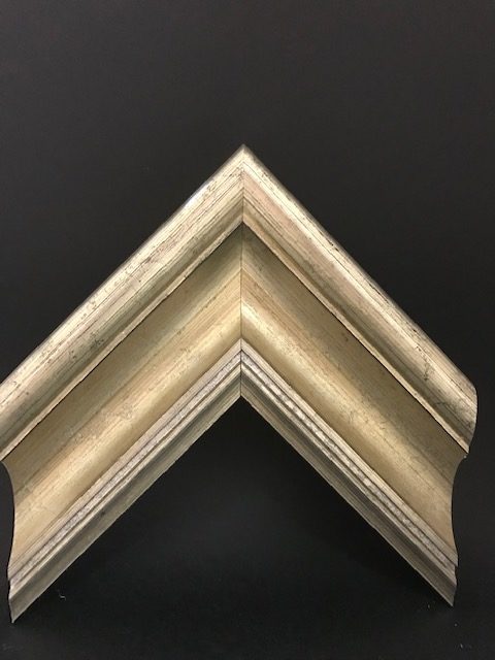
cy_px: 330
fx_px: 534
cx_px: 248
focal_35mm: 28
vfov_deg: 63.4
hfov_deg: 49.7
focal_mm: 3.99
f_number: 1.8
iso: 80
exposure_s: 1/6
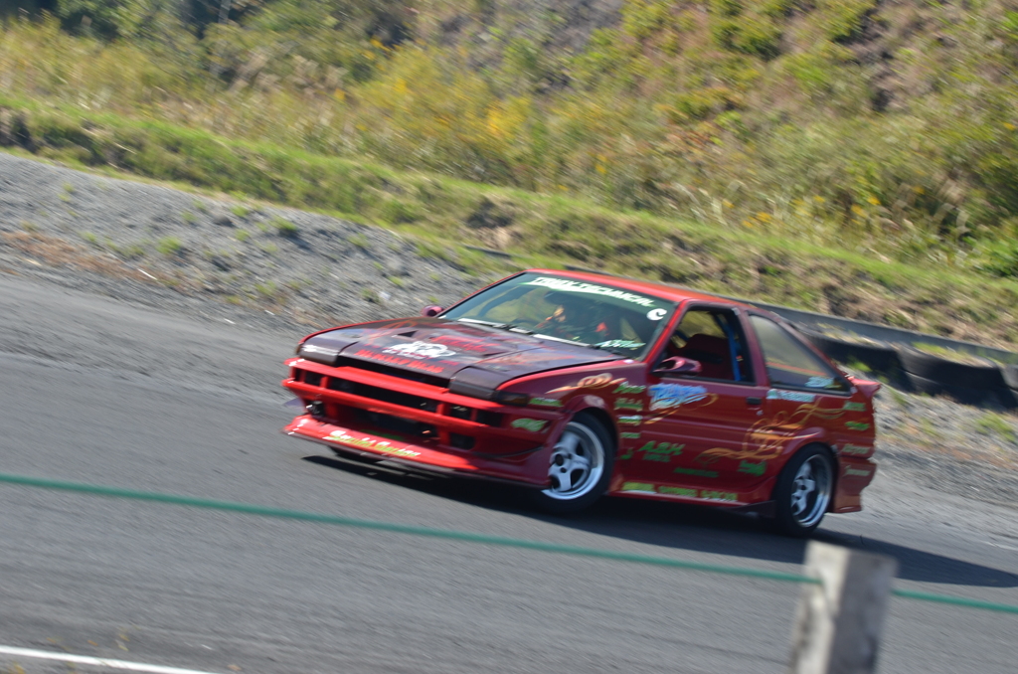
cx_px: 509
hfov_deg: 10.6
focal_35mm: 195
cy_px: 337
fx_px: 5502
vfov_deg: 7.0
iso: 200
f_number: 10
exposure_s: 1/250
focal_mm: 130
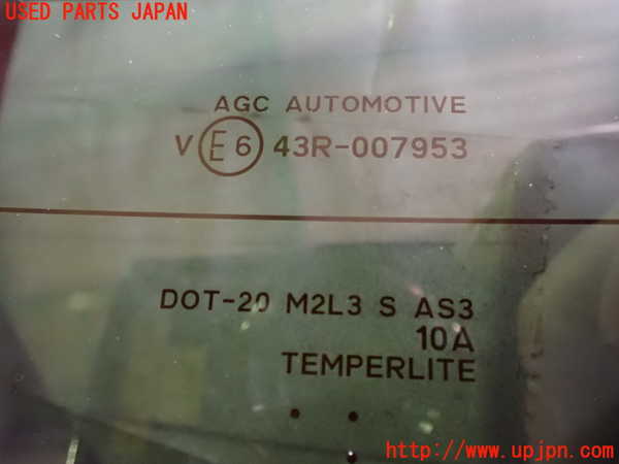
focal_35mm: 30
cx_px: 310
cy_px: 232
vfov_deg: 46.8
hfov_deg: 60.0
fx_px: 536
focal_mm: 5.4
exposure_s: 1/30
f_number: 2.3
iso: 1600
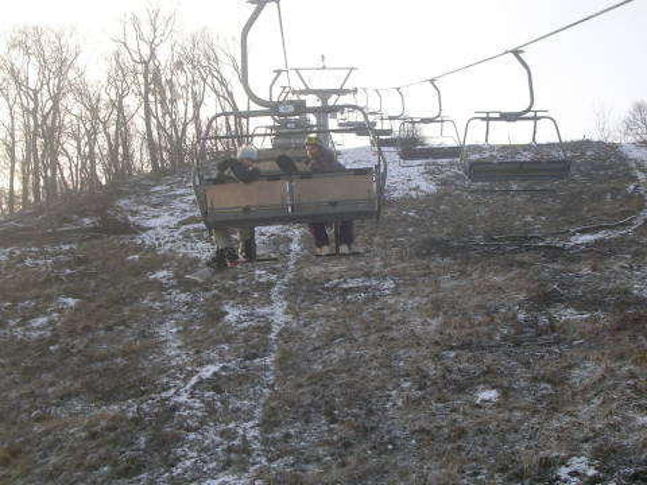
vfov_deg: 23.3
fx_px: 1178
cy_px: 242
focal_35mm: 63
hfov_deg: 30.7
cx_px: 324
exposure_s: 1/274
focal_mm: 9.6
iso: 50
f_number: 3.5
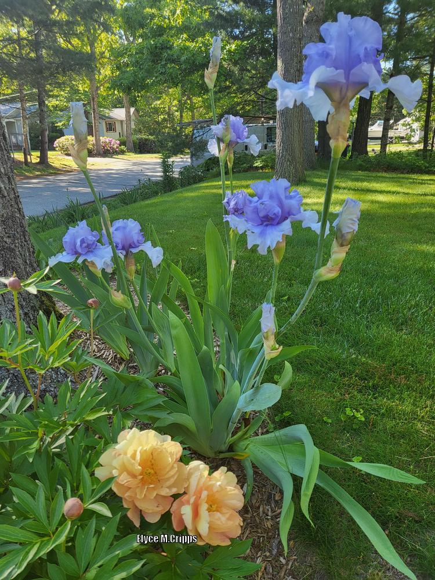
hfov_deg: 53.1
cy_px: 290
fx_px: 436
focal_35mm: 26
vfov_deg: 67.3
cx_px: 218
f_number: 1.8
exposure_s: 1/239
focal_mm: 4.25
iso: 50
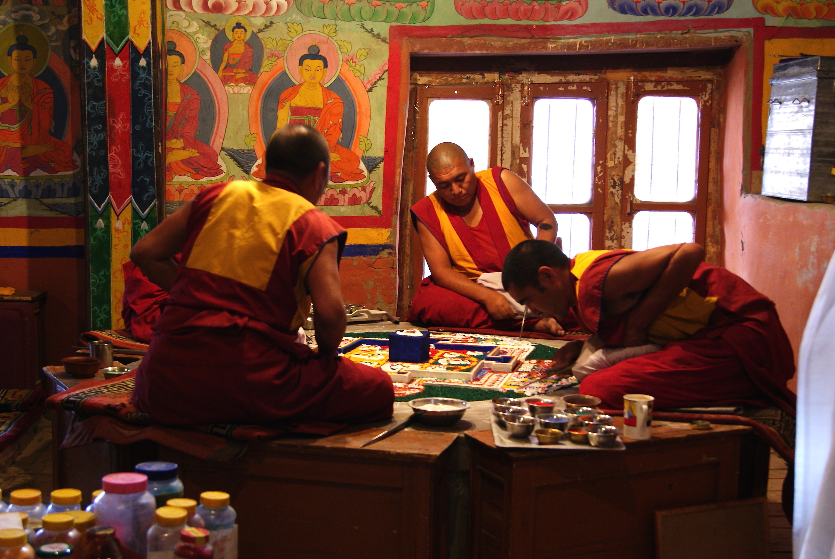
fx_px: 1219
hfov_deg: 37.8
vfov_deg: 25.8
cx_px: 418
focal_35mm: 52
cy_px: 280
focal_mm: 35
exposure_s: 1/10
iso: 400
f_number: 4.5
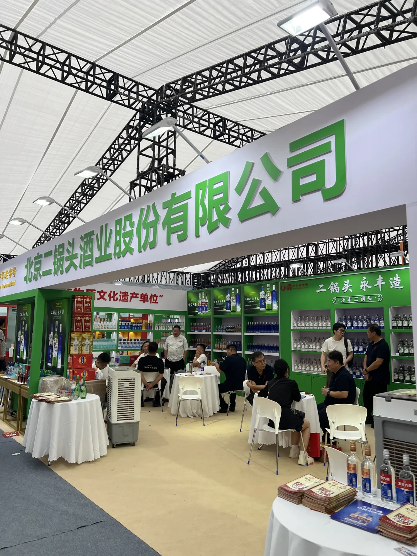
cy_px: 278
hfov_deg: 53.1
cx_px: 208
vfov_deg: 67.3
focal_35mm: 26
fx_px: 418
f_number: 1.5
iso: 50
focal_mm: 5.7
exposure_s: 1/439
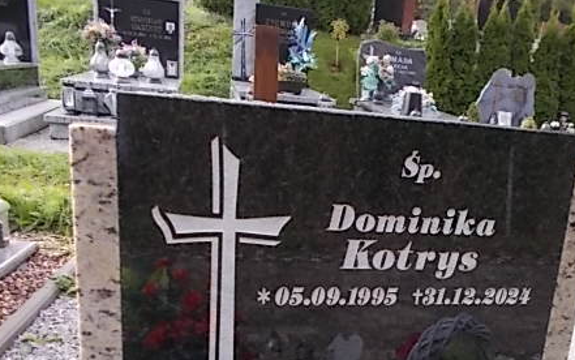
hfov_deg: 48.1
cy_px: 279
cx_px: 402
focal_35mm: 40
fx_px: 627
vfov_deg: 31.3
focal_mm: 4.6
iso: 80
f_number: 3.2
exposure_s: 1/125
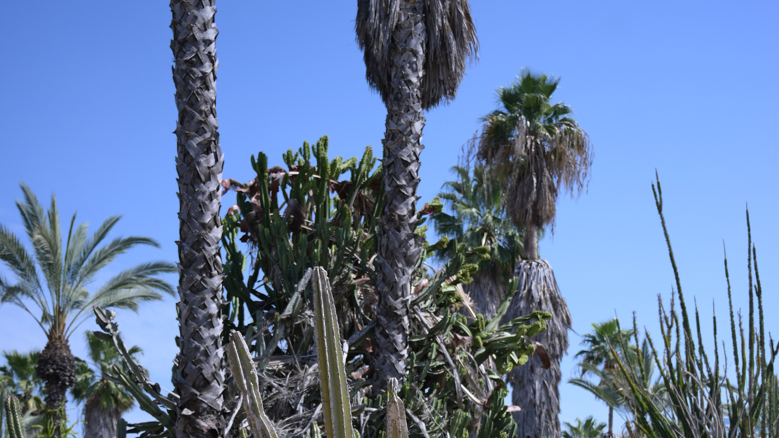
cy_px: 513
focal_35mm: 54
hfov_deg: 38.5
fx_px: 1115
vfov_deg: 20.9
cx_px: 394
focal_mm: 34
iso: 100
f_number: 3.2
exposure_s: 1/1600
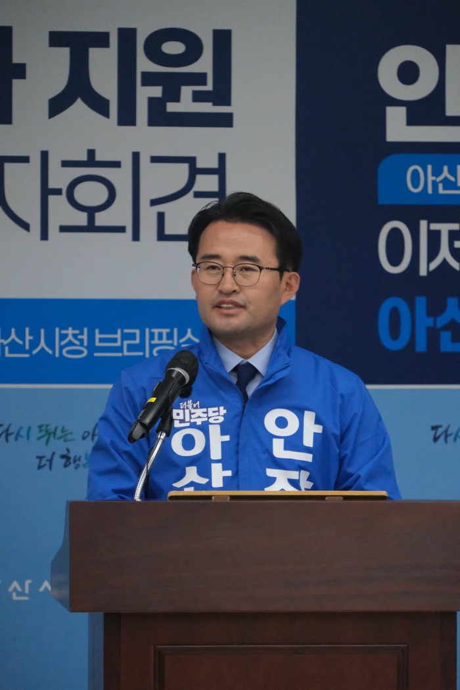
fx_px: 4274
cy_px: 345
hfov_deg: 6.2
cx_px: 230
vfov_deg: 9.2
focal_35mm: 223
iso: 12800
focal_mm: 148.6
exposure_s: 1/1250
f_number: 5.6
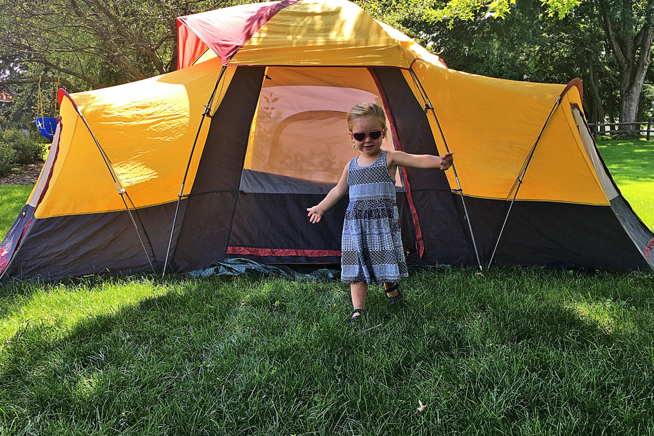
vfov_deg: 42.3
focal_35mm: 31
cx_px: 325
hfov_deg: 60.3
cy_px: 193
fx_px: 563
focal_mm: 4.15
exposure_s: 1/222
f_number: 2.2
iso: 25
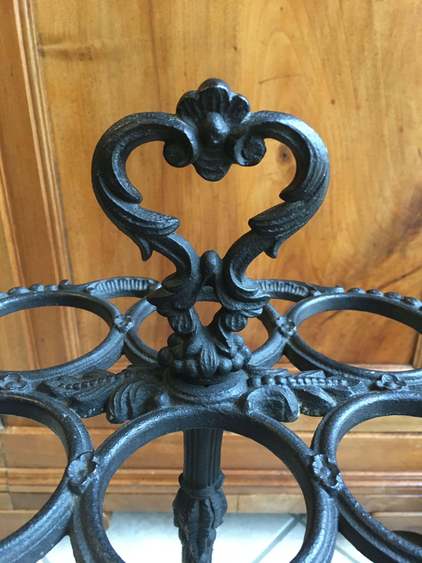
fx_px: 471
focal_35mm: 29
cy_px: 282
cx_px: 211
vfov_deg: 61.7
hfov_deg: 48.2
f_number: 2.2
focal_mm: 4.15
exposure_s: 1/17
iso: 200
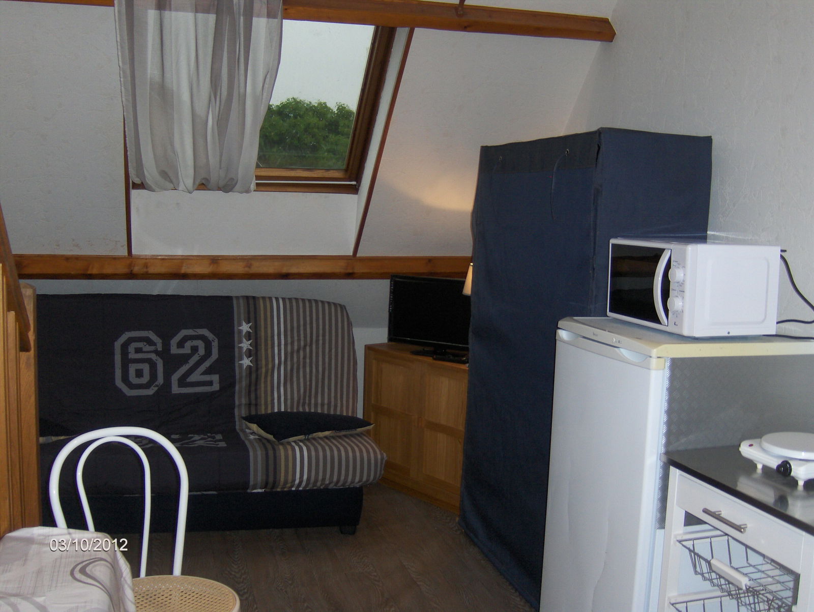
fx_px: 824
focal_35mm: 35
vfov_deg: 40.8
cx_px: 407
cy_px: 306
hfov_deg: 52.6
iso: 100
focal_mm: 7.5
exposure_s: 1/60
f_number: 2.8
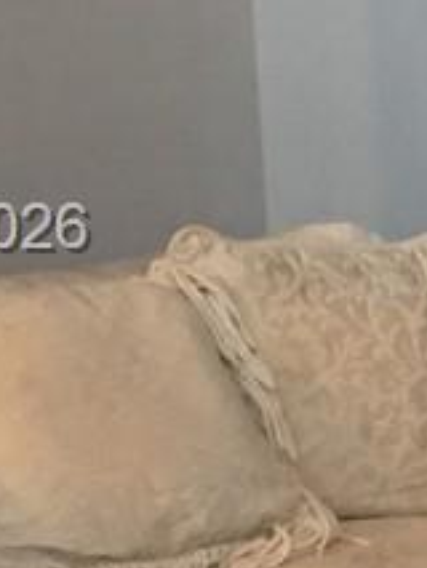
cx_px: 1393
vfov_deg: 9.1
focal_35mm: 218
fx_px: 3582
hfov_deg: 6.2
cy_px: 232
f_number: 2.2
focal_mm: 4.15
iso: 64
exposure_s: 1/4
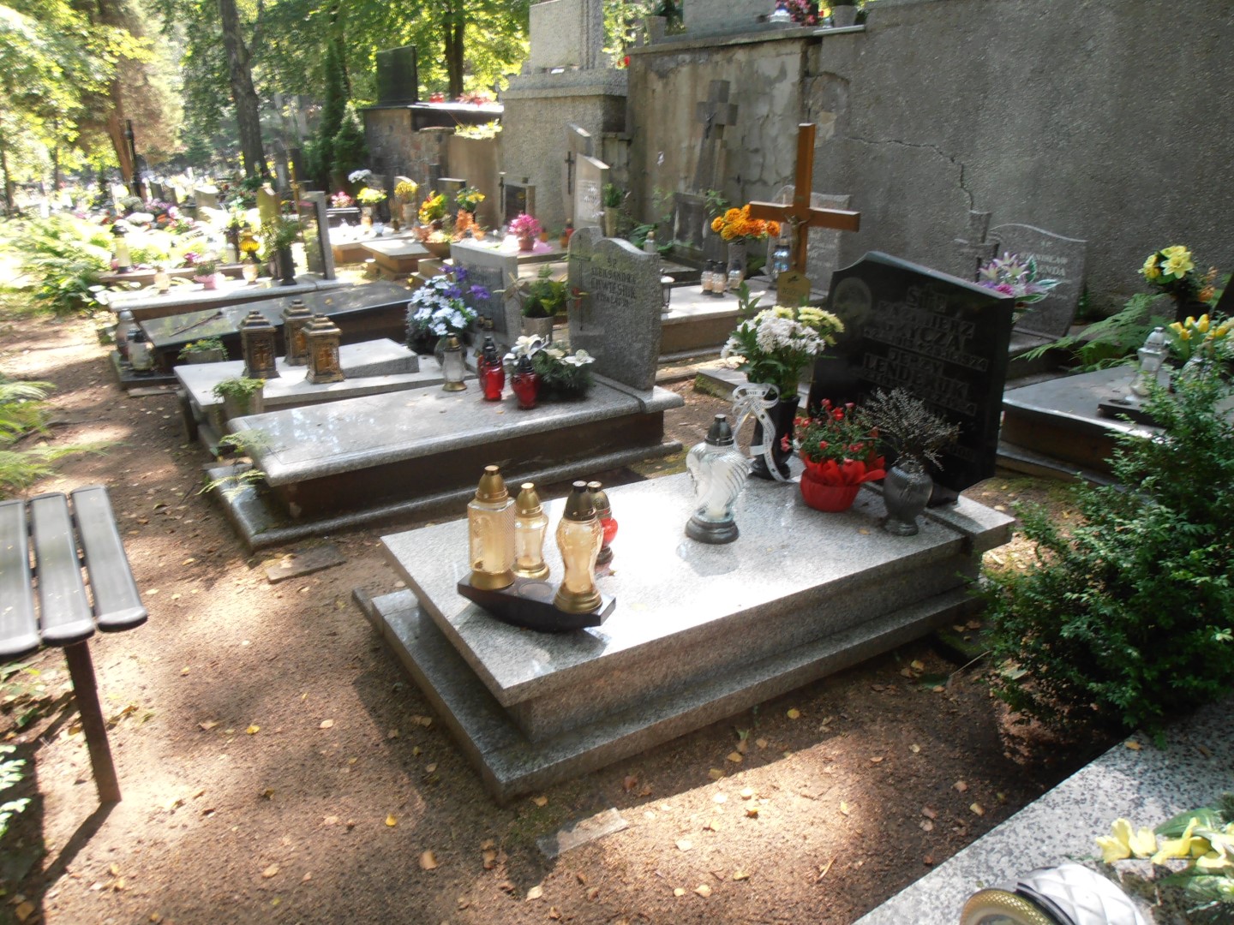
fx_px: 856
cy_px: 462
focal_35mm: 24
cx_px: 617
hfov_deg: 71.6
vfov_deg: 56.8
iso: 80
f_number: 3
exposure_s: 1/60
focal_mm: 4.2
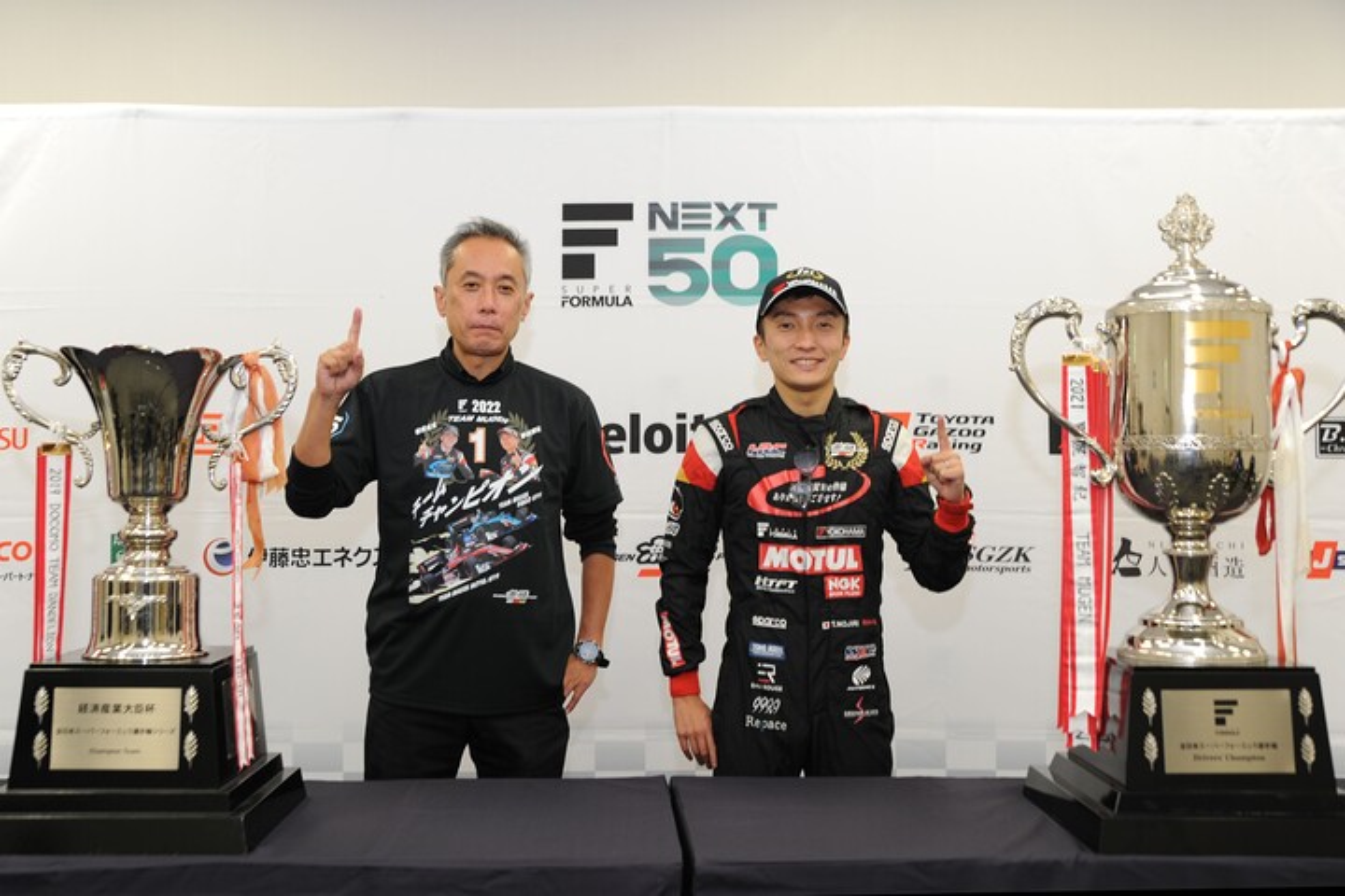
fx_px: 1345
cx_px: 672
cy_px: 448
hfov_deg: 53.1
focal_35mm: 36
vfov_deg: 36.9
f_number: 4
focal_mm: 36
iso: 400
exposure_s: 1/60
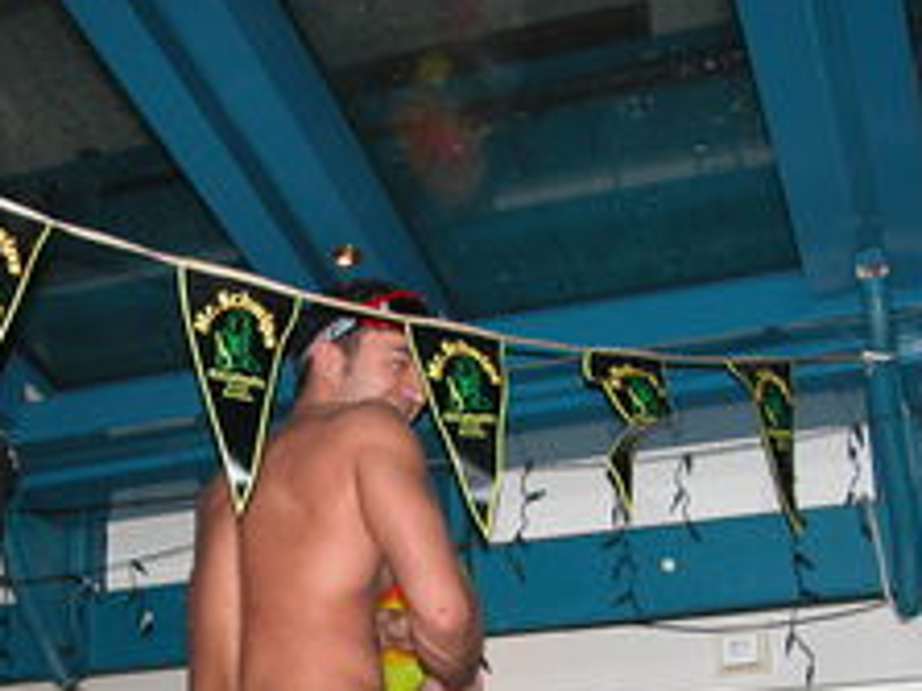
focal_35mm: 61
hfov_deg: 31.6
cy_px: 600
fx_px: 1624
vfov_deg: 23.5
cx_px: 360
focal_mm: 8.9
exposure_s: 1/60
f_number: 2.8
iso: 100
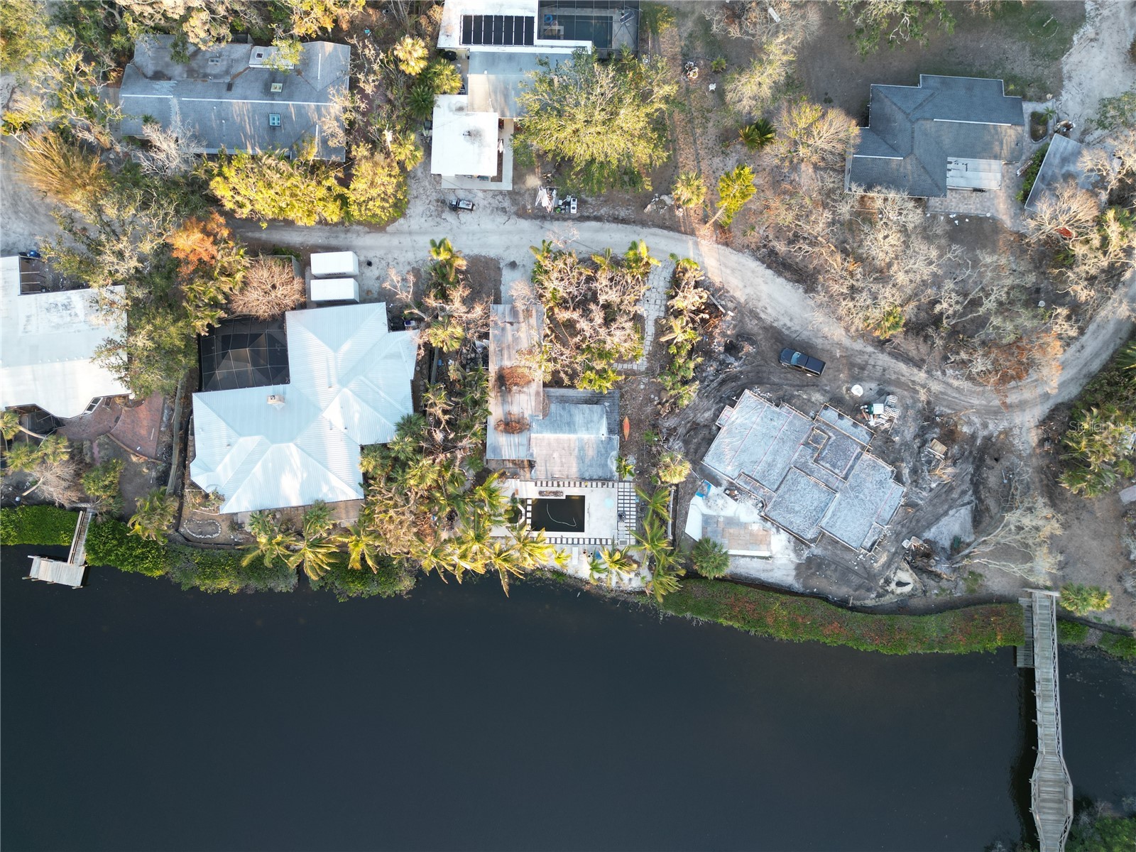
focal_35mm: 24
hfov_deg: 71.6
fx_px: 788
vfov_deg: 56.8
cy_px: 426
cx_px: 568
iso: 130
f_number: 1.7
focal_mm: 6.72
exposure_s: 1/160
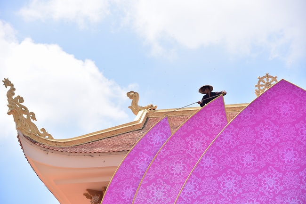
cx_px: 153
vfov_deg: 13.0
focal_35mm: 105
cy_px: 102
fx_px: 892
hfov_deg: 19.5
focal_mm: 105
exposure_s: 1/640
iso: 200
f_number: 5.6
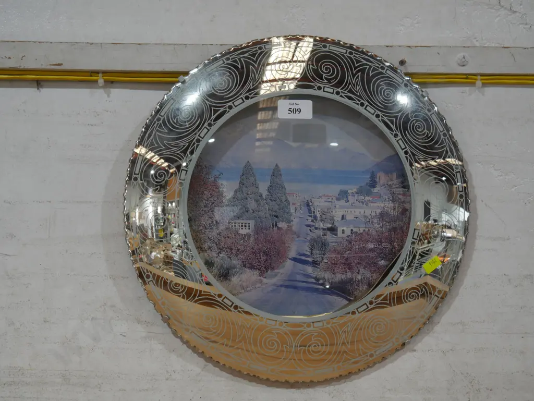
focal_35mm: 46
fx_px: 710
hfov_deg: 41.2
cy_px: 200
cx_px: 267
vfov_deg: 31.5
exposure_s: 1/60
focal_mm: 23
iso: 640
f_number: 5.1
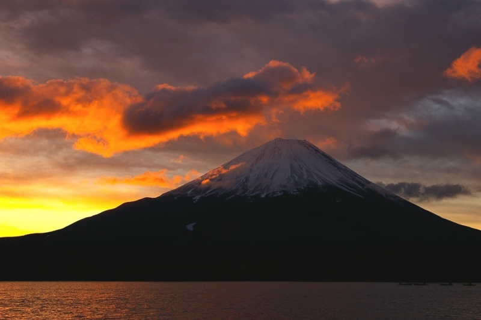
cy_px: 160
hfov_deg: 42.4
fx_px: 621
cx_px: 240
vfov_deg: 28.9
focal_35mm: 46
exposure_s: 1/200
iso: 200
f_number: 8
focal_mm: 31
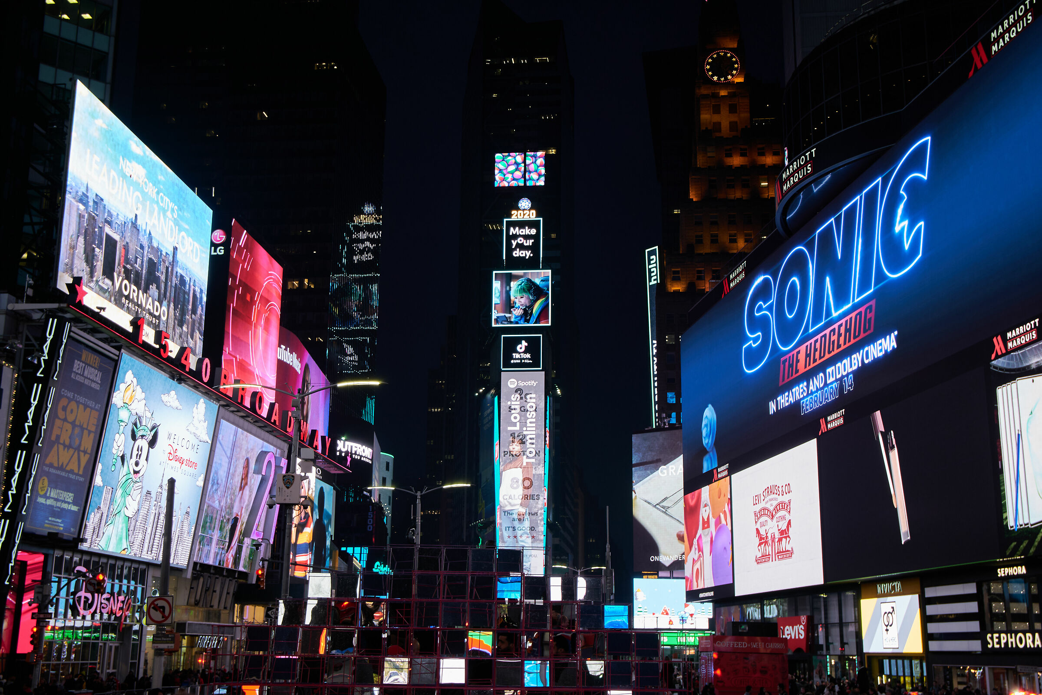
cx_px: 521
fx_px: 1216
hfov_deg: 46.4
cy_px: 348
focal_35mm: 42
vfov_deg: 31.9
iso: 200
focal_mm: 28.8
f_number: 4.5
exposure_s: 1/90
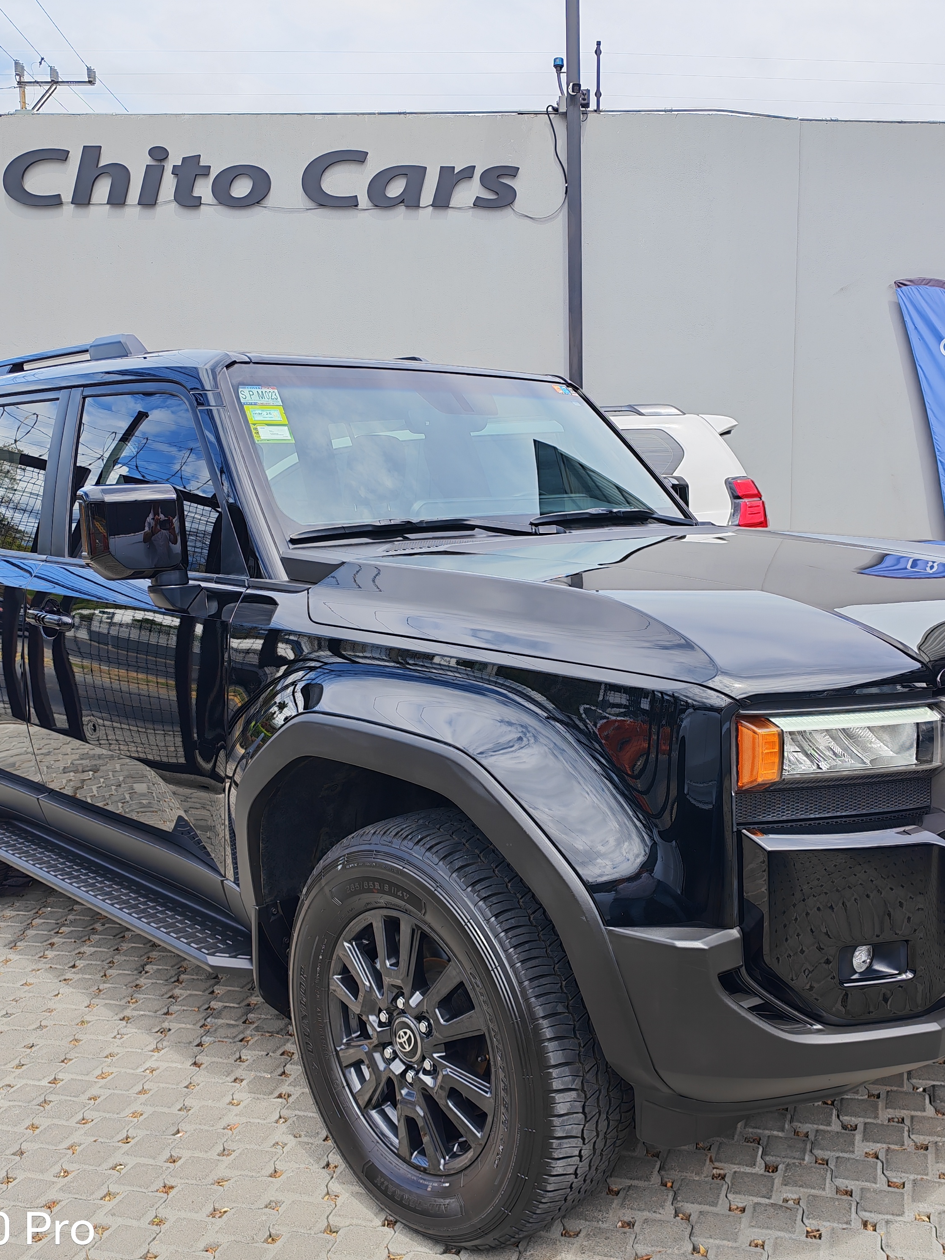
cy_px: 647
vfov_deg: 55.3
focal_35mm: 33
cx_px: 563
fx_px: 1201
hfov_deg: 42.7
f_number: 1.9
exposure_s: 1/890
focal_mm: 6.12
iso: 50
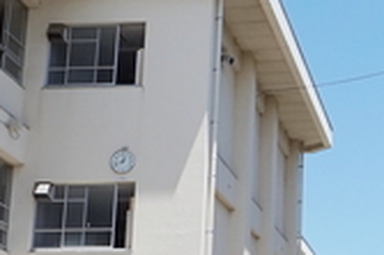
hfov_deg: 19.6
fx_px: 1034
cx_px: 478
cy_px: 154
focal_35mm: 97
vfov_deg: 14.1
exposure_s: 1/200
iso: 100
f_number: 11
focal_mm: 10
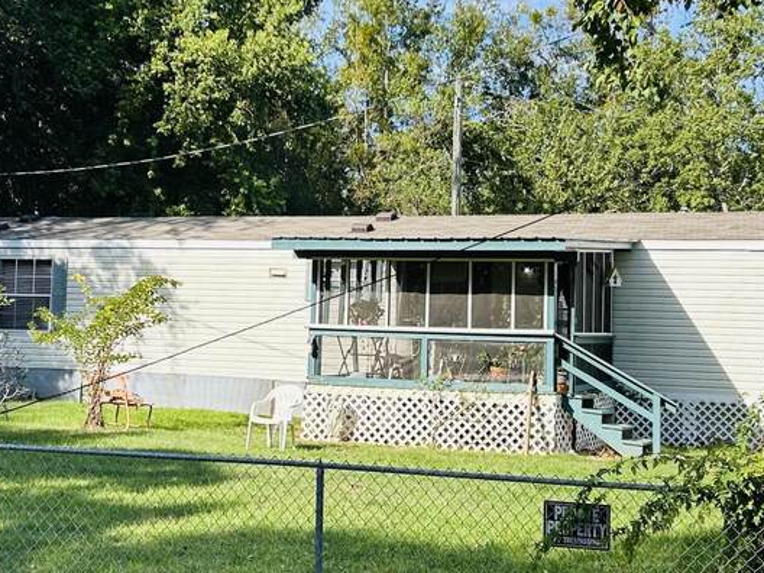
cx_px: 350
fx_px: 1390
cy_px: 252
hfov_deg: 30.7
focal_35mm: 63
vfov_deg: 23.3
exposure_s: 1/2008
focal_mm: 5.7
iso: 50
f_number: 1.5
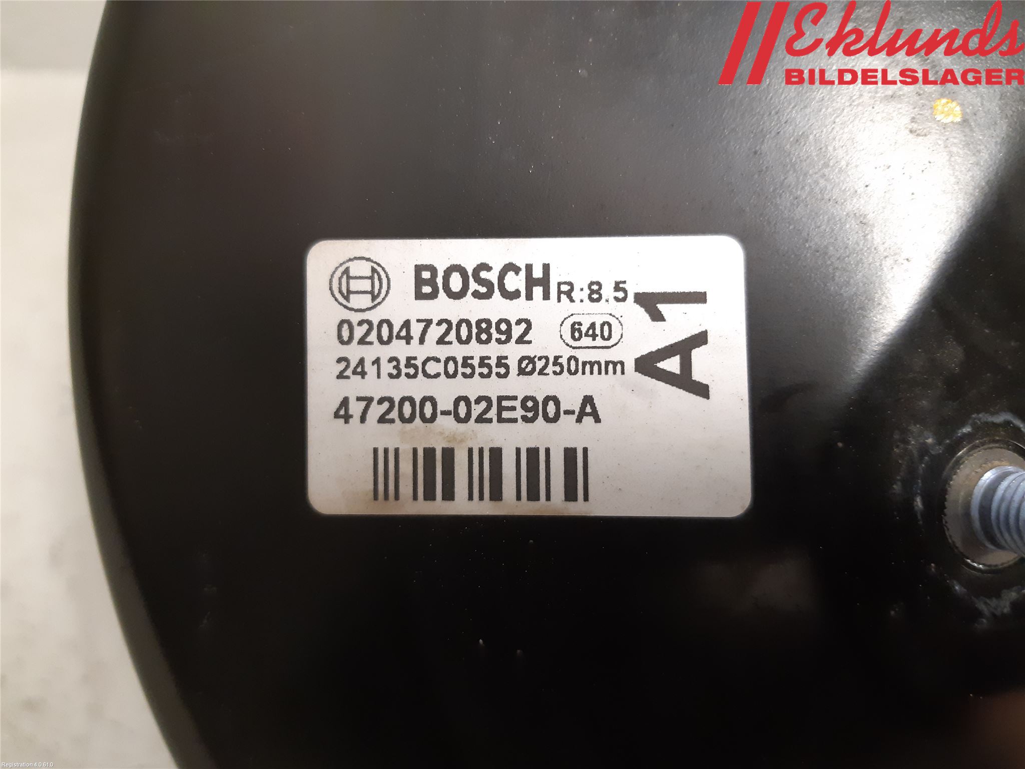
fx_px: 770
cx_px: 512
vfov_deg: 53.1
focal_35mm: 26
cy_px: 384
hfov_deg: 67.3
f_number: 1.7
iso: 250
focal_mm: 3.93
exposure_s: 1/25
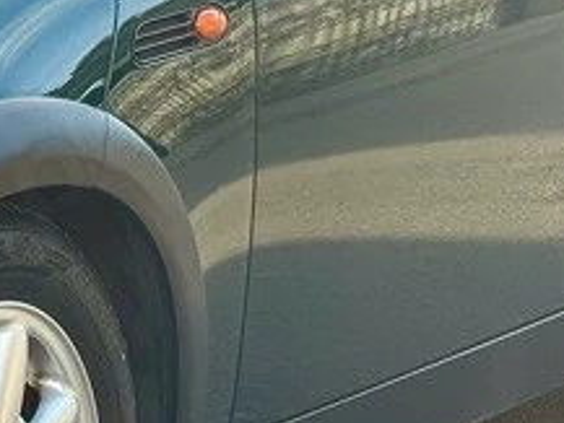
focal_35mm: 221
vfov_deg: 6.7
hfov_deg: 8.8
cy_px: 31
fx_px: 3603
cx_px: -218
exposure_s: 1/658
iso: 64
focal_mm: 6.76
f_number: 1.78
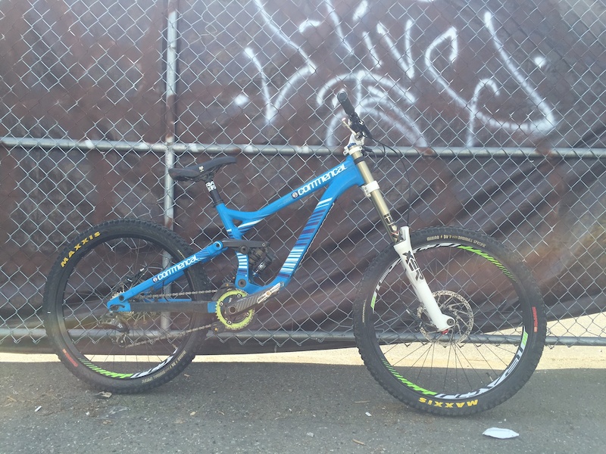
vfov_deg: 48.2
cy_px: 227
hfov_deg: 61.7
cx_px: 303
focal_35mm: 29
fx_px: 508
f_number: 2.2
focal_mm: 4.15
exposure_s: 1/719
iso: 32
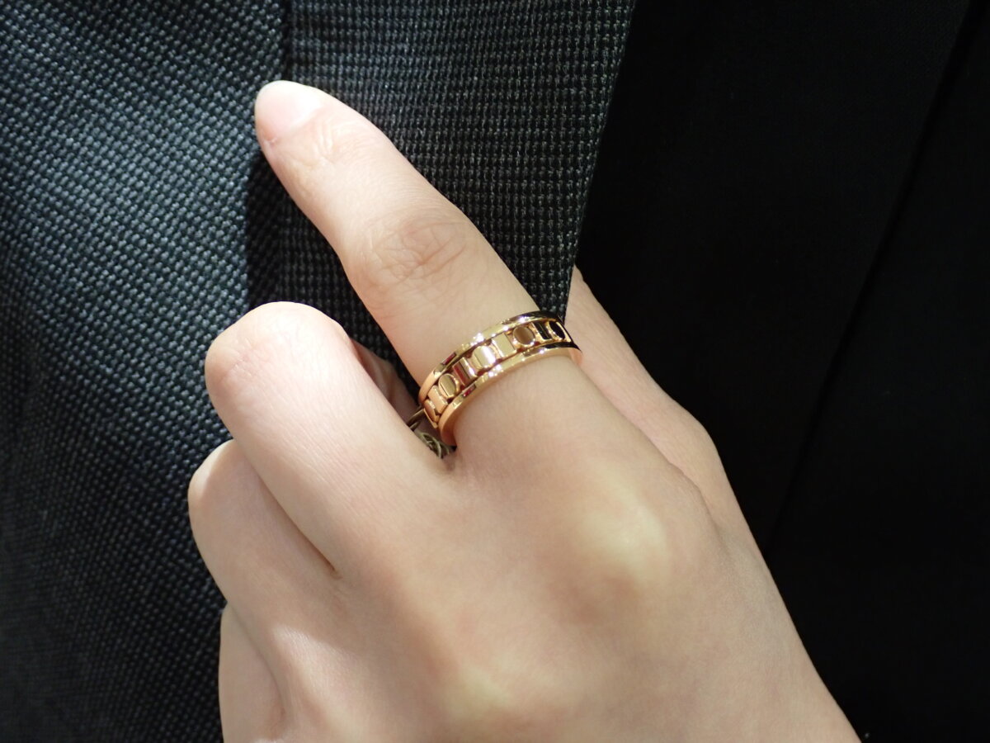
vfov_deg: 21.9
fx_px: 1916
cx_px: 495
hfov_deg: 29.0
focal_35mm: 67
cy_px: 372
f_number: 3.8
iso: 500
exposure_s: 1/60
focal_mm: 11.88
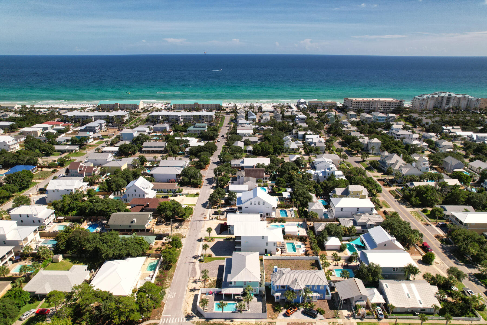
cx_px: 244
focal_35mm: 22
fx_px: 298
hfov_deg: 78.6
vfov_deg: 57.2
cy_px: 162
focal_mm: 8.38
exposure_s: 1/80
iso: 100
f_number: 2.8
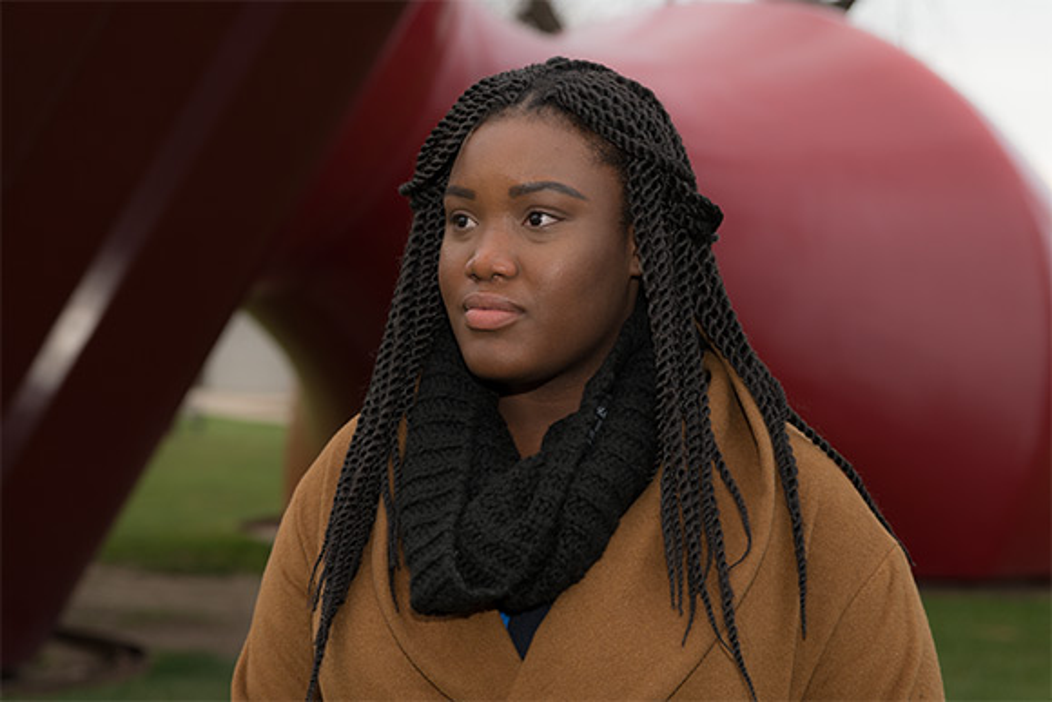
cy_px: 351
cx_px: 526
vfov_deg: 23.4
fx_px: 1695
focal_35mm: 58
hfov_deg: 34.5
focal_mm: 58
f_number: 4
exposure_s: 1/60
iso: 200
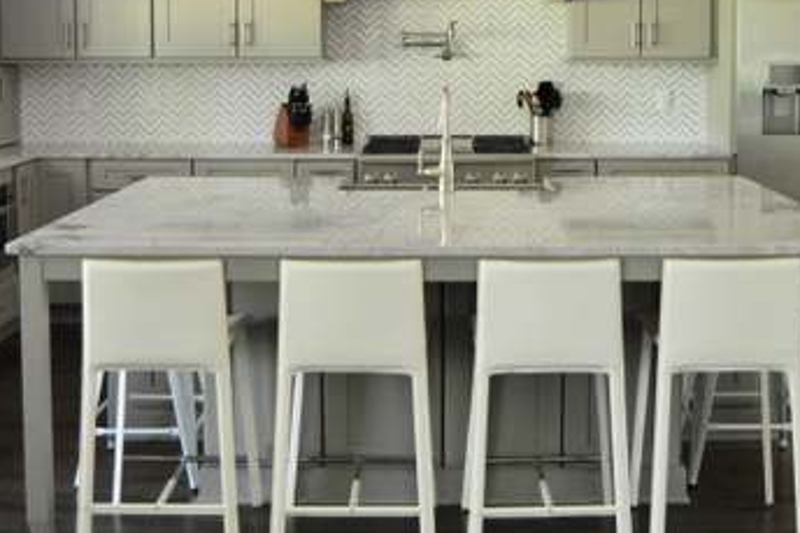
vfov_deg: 25.9
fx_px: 1133
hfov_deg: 38.8
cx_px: 451
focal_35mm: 51
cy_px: 99
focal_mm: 18
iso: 2500
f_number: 3.5
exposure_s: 1/30
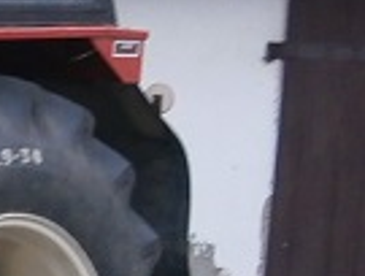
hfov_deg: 9.4
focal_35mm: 172
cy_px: 225
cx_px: -668
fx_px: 1818
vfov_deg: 8.7
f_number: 2.8
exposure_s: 1/30
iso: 125
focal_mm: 4.7
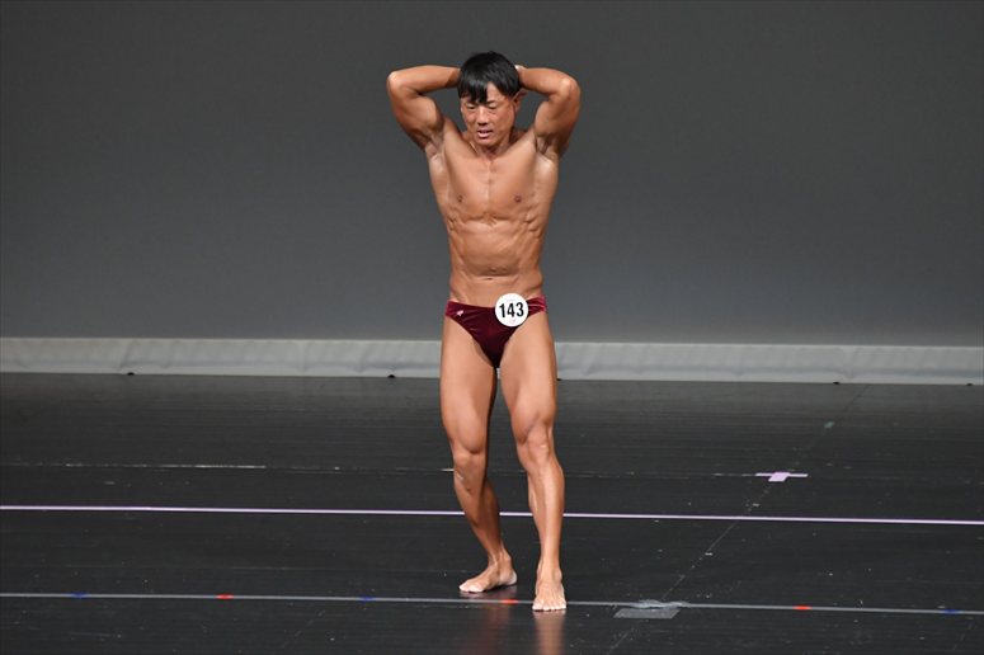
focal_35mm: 375
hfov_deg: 5.5
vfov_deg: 3.7
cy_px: 328
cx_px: 492
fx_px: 10245
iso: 4000
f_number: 5.6
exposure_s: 1/400
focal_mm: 250
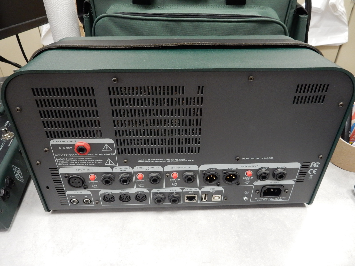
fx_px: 256
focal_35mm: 25
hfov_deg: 69.4
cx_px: 178
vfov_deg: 54.9
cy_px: 133
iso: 400
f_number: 3.7
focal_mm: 4.5
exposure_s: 1/30
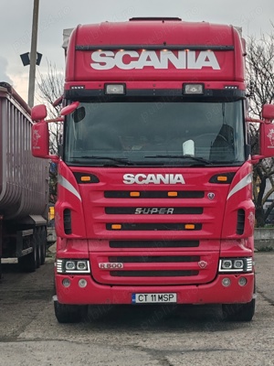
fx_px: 1034
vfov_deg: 20.0
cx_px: 137
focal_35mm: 98
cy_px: 183
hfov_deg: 15.1
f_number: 1.9
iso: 50
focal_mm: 6.12
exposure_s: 1/260
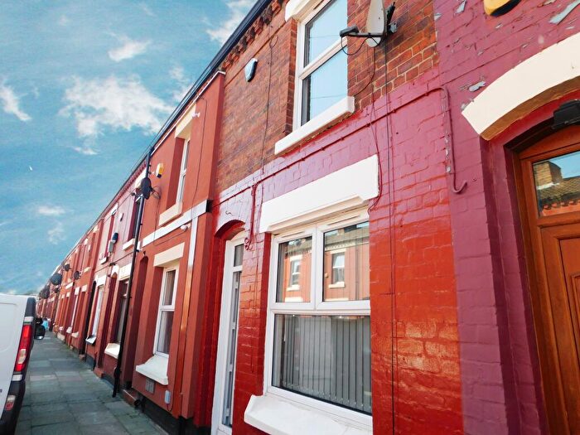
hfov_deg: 73.9
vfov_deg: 58.9
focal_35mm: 23
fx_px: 385
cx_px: 290
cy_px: 218
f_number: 3
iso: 125
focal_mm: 4
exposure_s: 1/400
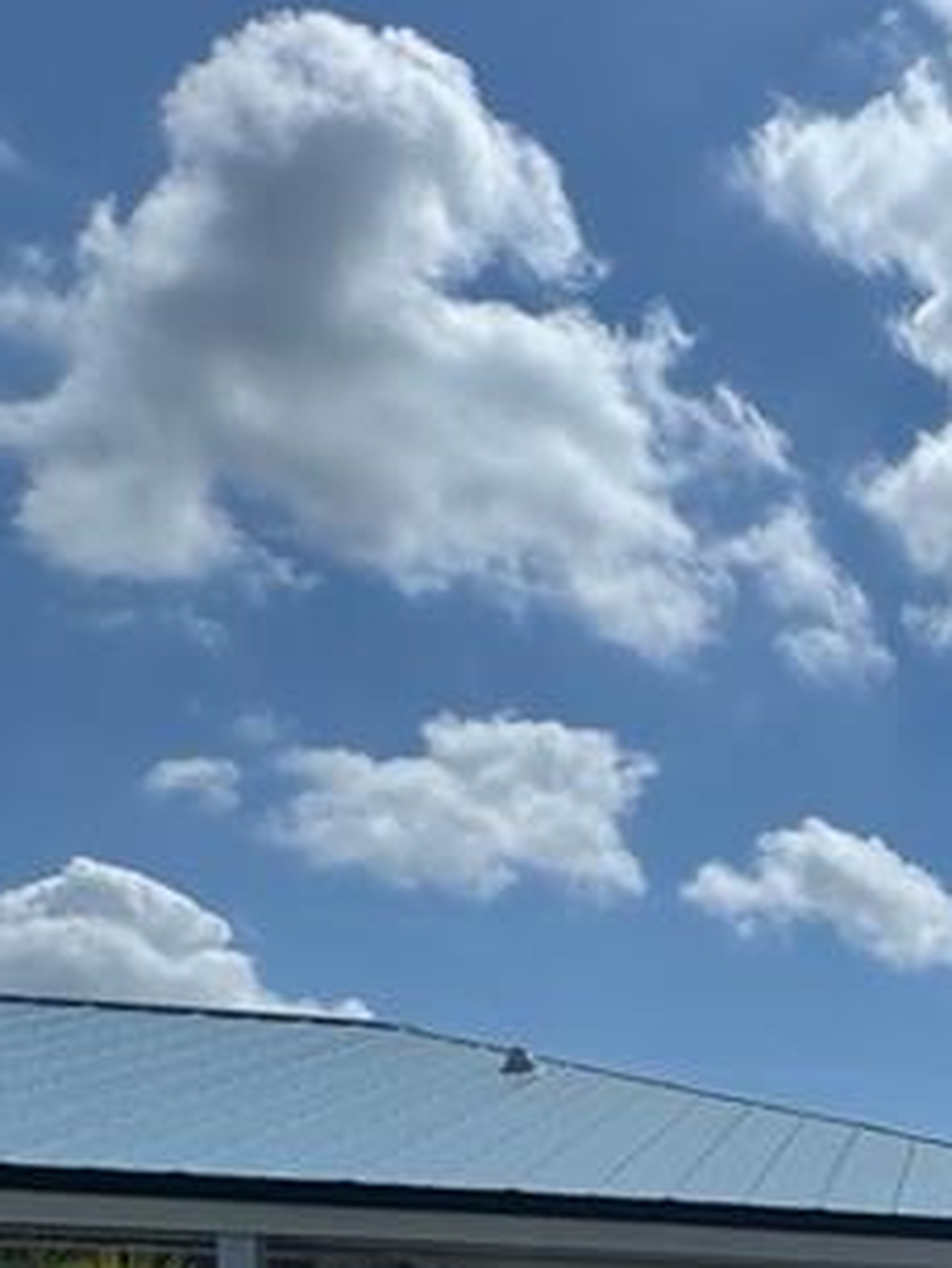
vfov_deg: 28.9
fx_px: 2015
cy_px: 1621
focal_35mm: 55
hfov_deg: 20.6
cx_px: 1605
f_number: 2.2
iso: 40
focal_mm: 2.22
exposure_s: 1/3906
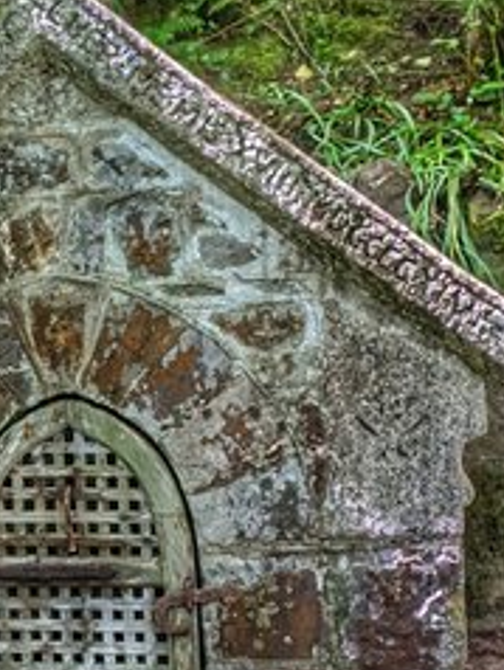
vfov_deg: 24.1
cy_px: 405
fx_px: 1570
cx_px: 101
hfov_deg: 18.1
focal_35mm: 81
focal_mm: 4.44
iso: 52
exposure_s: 1/54.3
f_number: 1.8
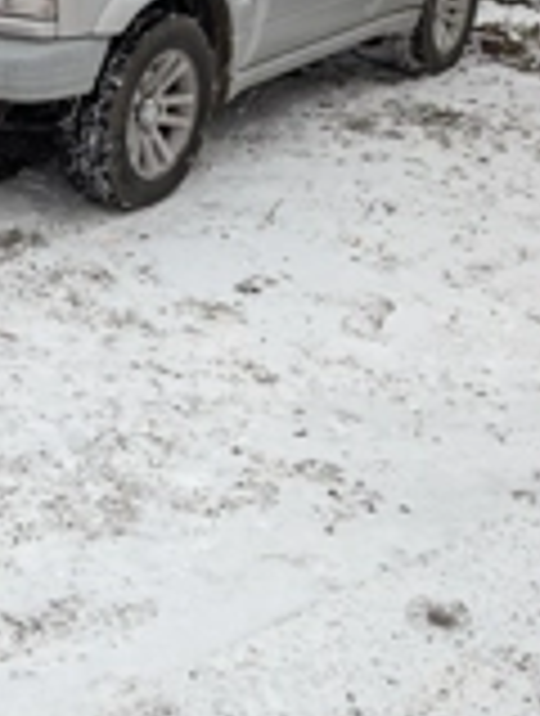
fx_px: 1243
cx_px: 22
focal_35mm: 60
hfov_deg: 23.6
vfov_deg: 31.6
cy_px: 194
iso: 41
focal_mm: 6.9
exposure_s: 1/125
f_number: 1.68
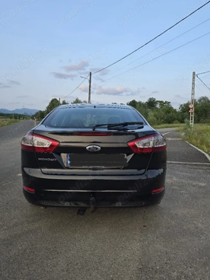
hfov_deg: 54.8
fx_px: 202
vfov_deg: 69.4
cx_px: 97
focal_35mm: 25
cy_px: 134
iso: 20
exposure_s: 1/182
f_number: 1.7
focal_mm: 6.3
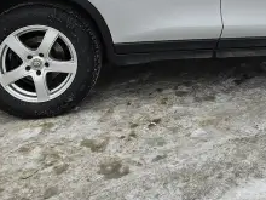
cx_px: 226
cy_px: -50
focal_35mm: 67
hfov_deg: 28.1
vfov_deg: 20.3
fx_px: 515
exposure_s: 1/504
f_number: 1.8
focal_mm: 5.4
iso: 25
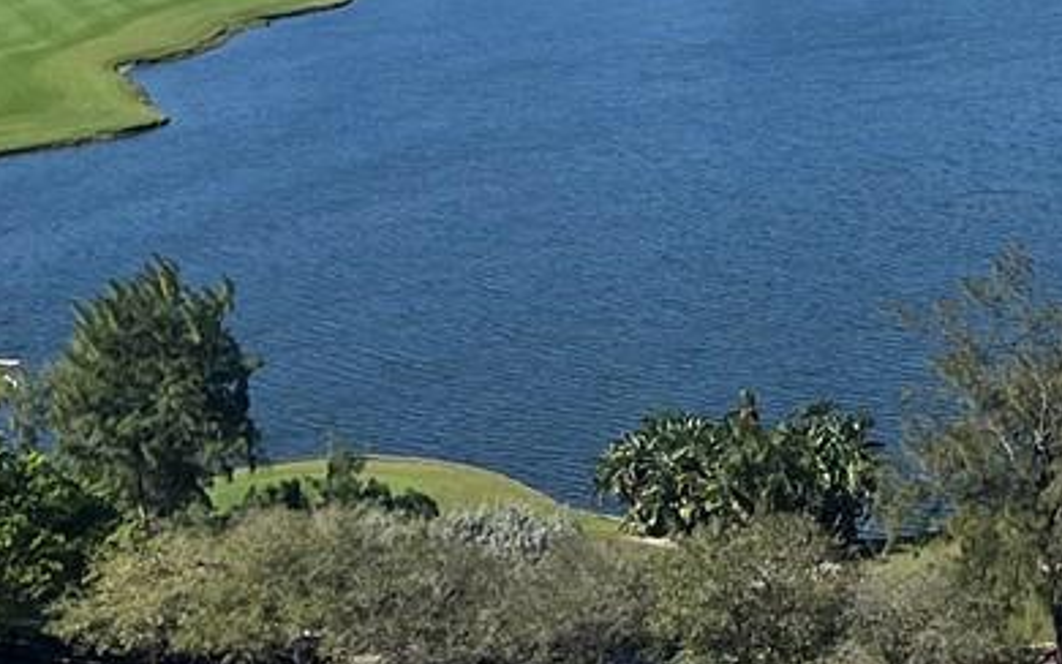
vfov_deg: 11.5
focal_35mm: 113
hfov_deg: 16.2
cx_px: 1773
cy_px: -27
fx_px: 3271
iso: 50
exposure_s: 1/4016
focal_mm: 5.1
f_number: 1.6
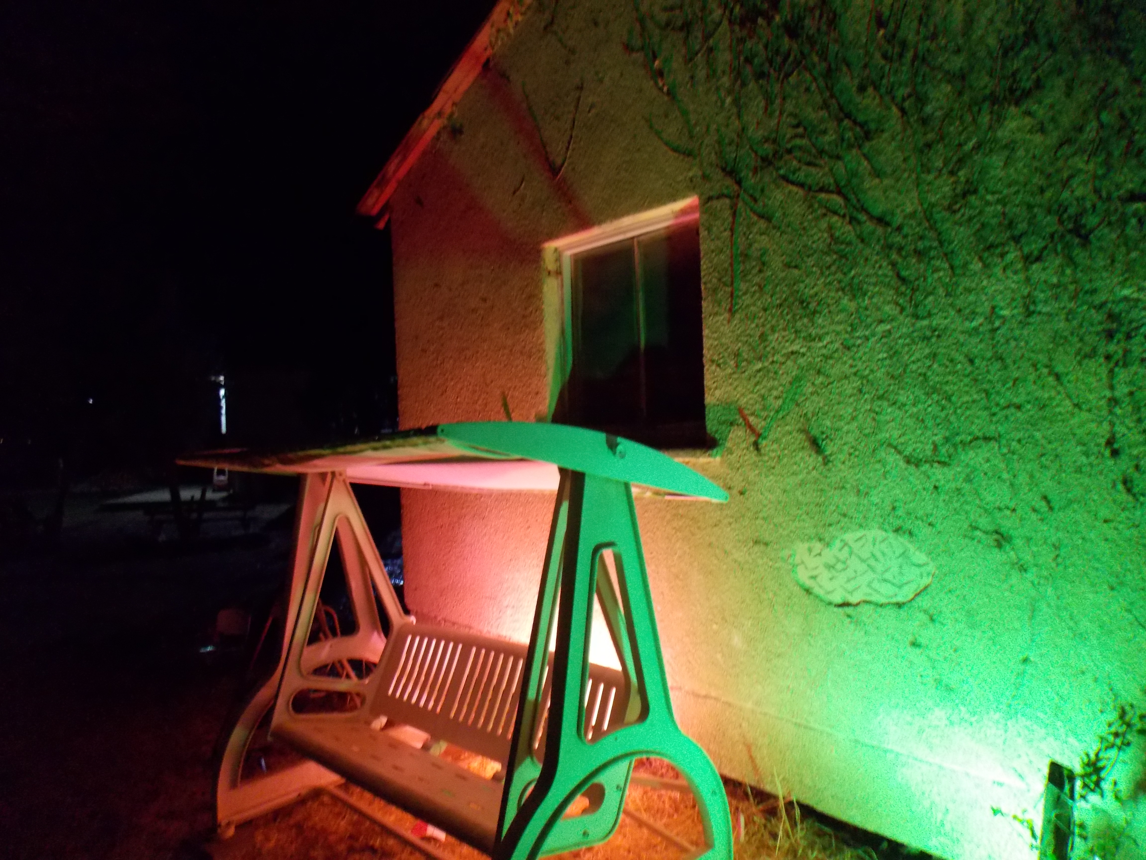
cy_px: 430
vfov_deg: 58.9
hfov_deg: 73.9
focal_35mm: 23
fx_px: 761
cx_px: 573
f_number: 3.1
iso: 400
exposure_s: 1/10
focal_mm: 4
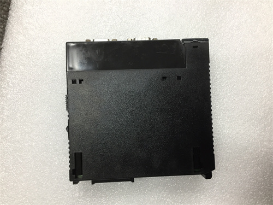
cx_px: 136
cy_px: 102
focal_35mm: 29
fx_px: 229
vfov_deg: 48.2
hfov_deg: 61.7
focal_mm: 4.15
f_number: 2.2
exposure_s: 1/33
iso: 125
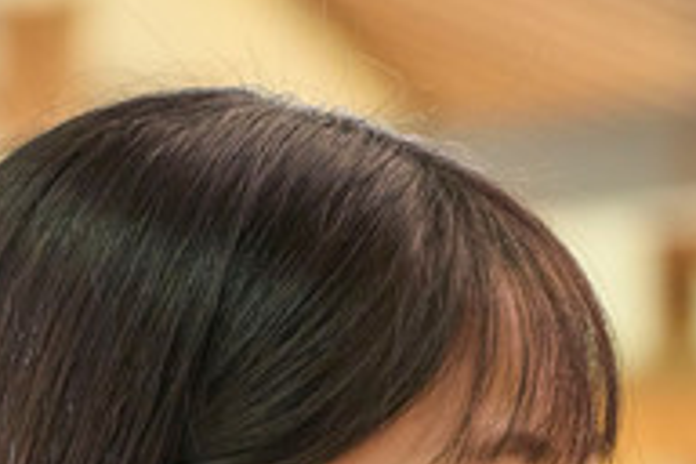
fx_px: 14911
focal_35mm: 771
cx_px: 246
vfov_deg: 1.8
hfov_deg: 2.7
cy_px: 1155
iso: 800
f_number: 5
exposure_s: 1/50
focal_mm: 139.6
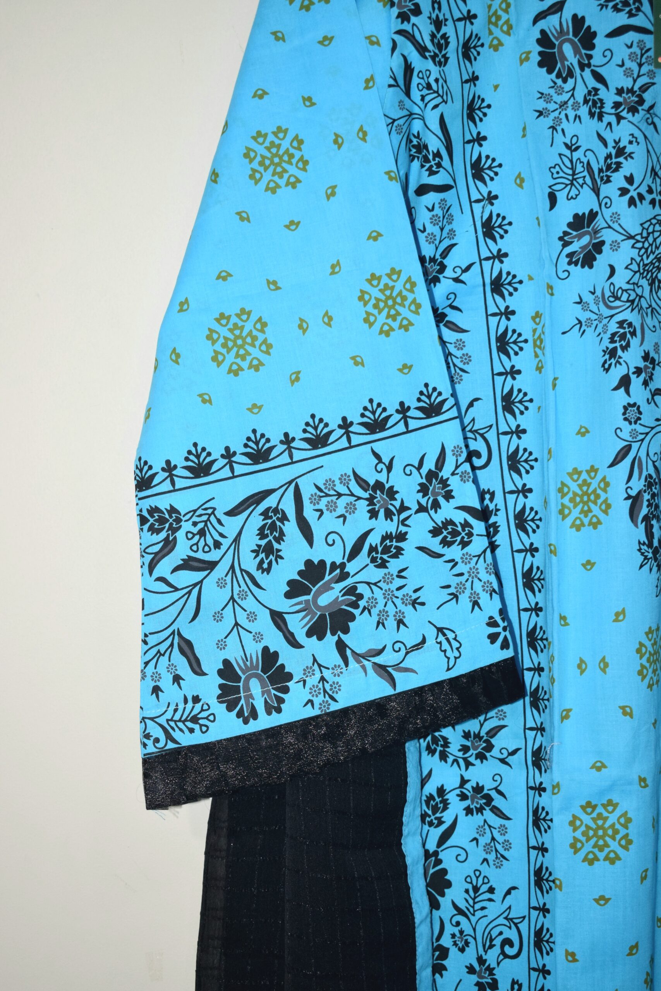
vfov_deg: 35.1
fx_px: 1570
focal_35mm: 57
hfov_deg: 23.8
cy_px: 496
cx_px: 330
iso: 800
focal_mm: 38
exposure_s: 1/125
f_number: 5.6
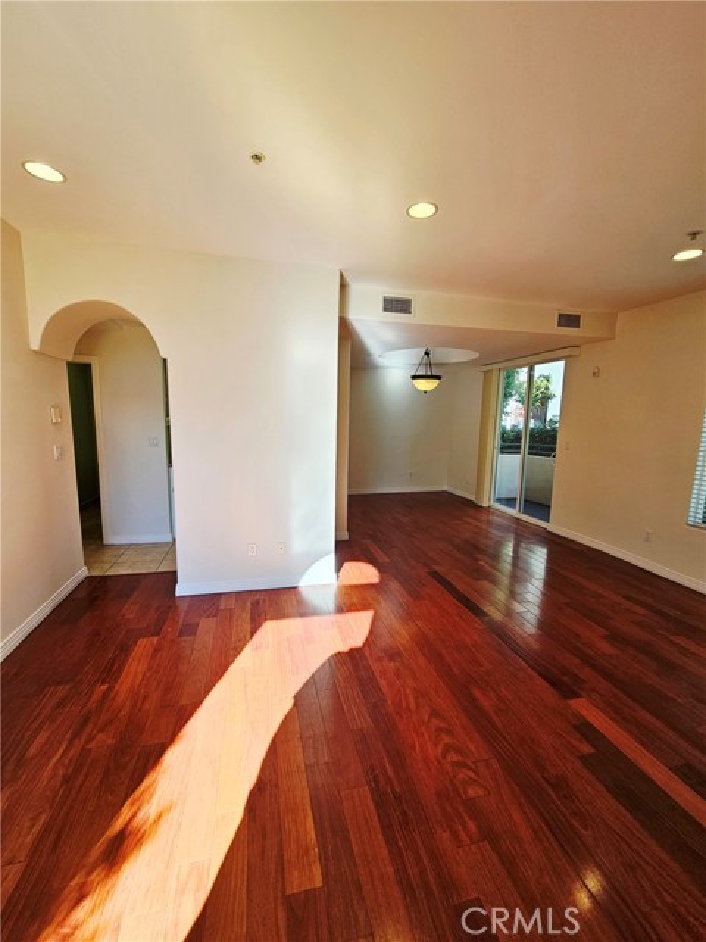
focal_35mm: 13
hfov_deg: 89.9
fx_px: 354
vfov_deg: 106.2
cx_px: 353
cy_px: 471
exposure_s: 1/182
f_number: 2.2
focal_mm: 2.2
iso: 50
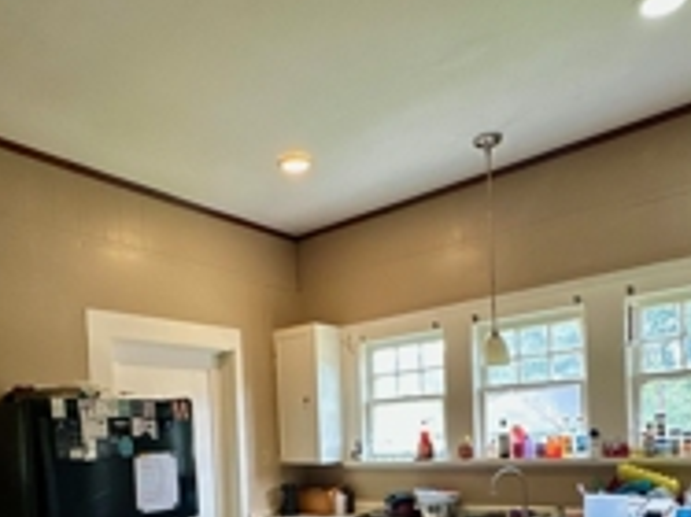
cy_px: 458
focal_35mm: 30
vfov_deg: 43.1
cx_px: 303
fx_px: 598
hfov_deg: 59.8
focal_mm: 2.22
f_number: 2.2
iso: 500
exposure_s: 1/60
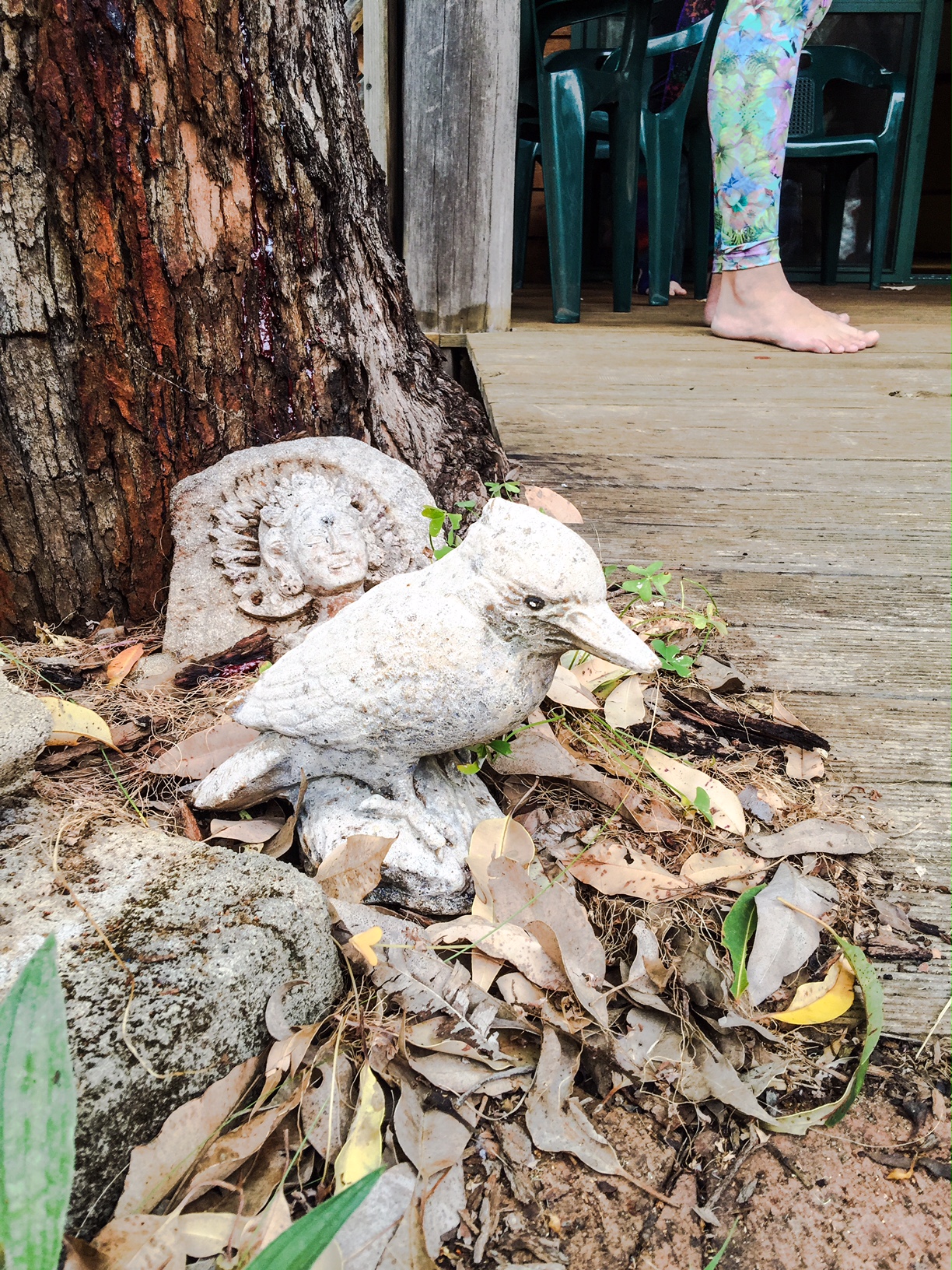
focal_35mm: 29
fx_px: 1063
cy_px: 635
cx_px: 476
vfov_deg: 61.7
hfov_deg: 48.2
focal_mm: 4.15
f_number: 2.2
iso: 32
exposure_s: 1/309
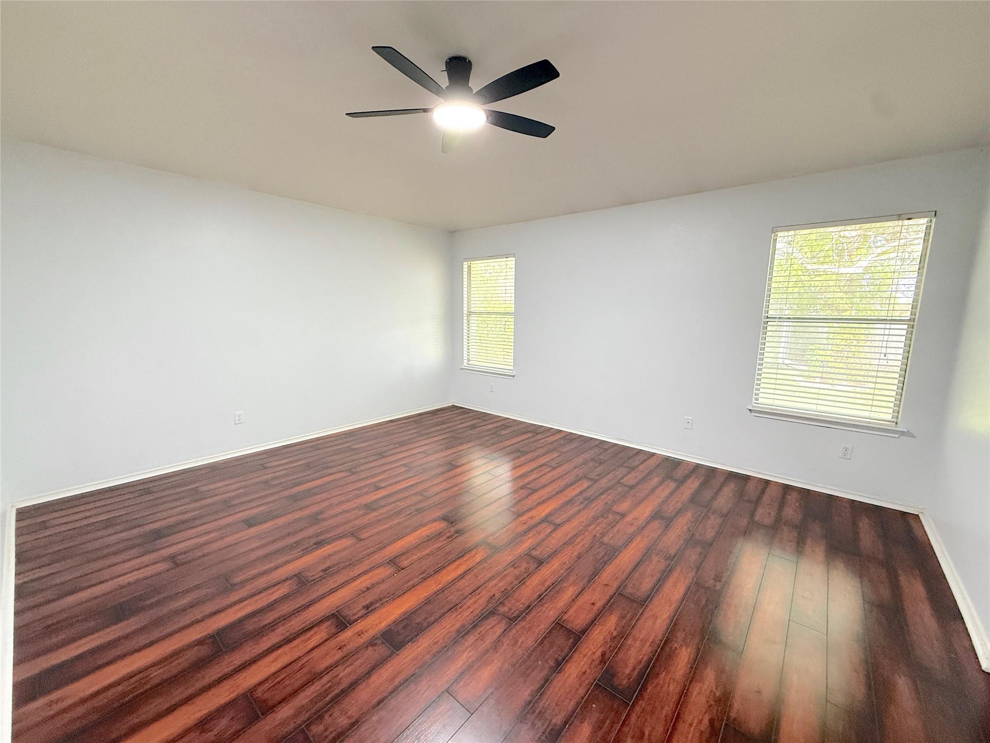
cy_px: 372
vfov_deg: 85.7
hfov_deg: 102.1
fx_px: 400
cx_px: 495
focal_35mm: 14
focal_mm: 2.22
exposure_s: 1/68
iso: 320
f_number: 2.2
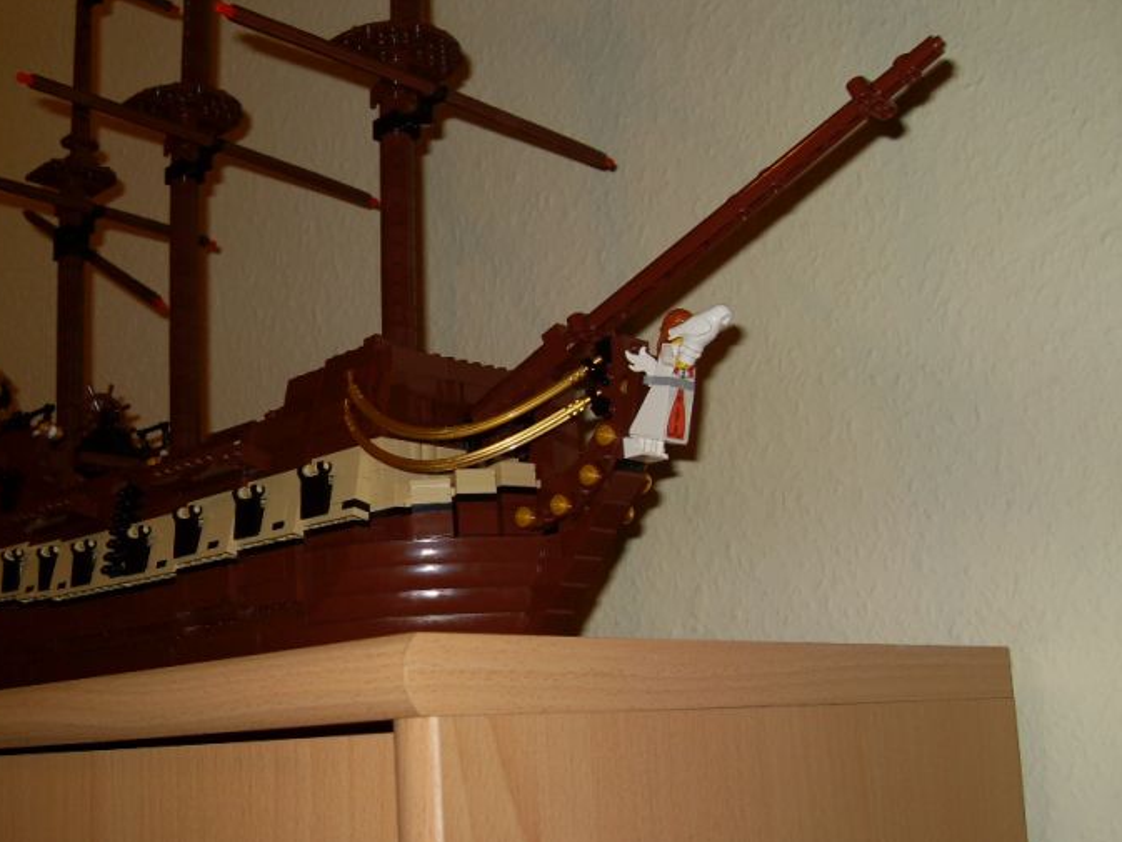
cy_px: 459
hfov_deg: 42.8
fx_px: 1426
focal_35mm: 44
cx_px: 483
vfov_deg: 32.9
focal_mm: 6.3
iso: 100
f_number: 2.8
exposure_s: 1/45
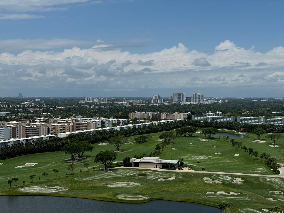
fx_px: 394
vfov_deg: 30.3
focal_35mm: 48
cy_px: 106
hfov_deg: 39.7
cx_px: 142
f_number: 1.78
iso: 64
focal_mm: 6.76
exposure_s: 1/10417
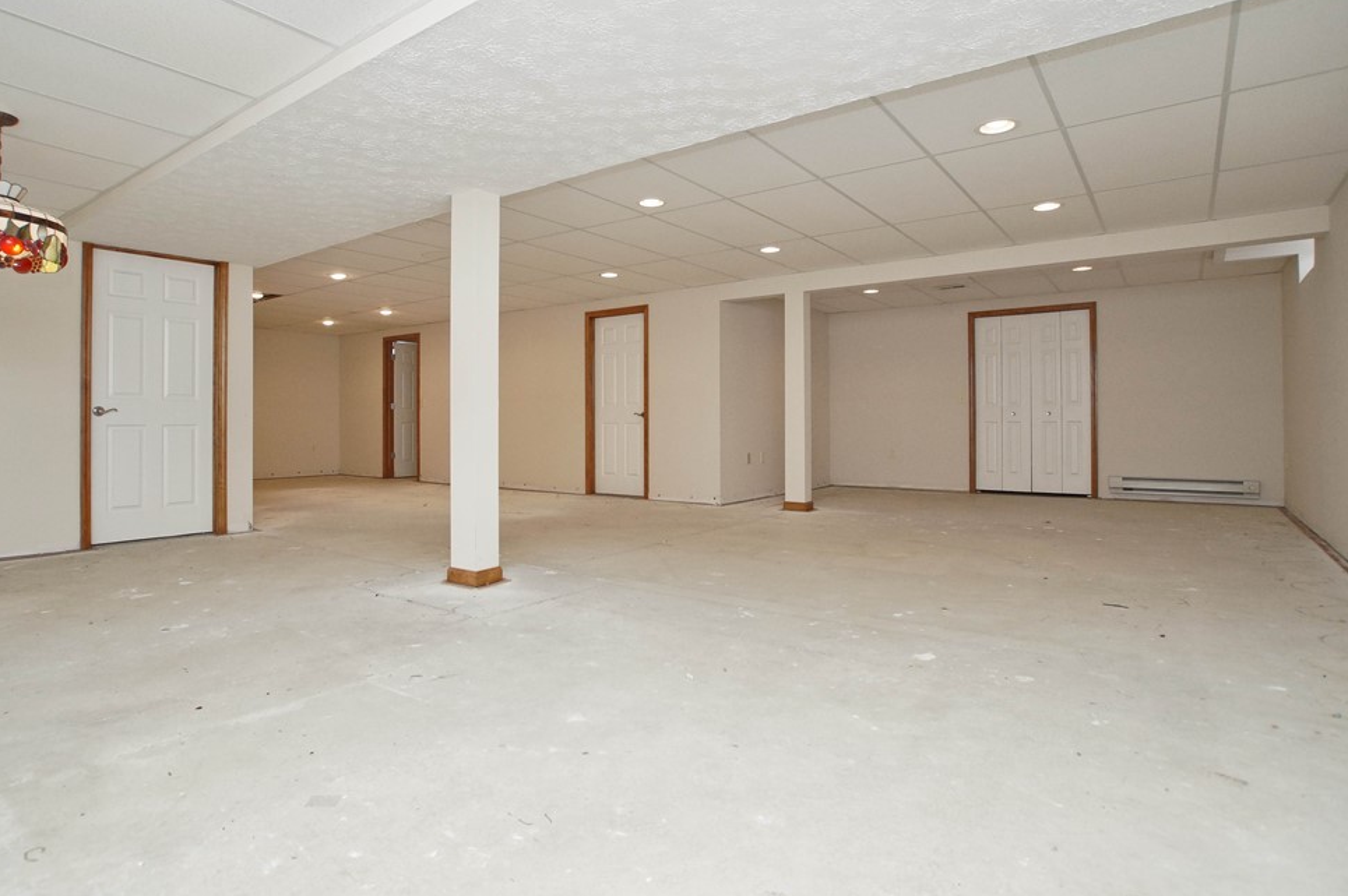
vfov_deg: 65.6
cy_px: 420
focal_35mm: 19
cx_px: 612
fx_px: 695
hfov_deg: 88.0
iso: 800
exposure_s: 1/160
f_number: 4.5
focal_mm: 11
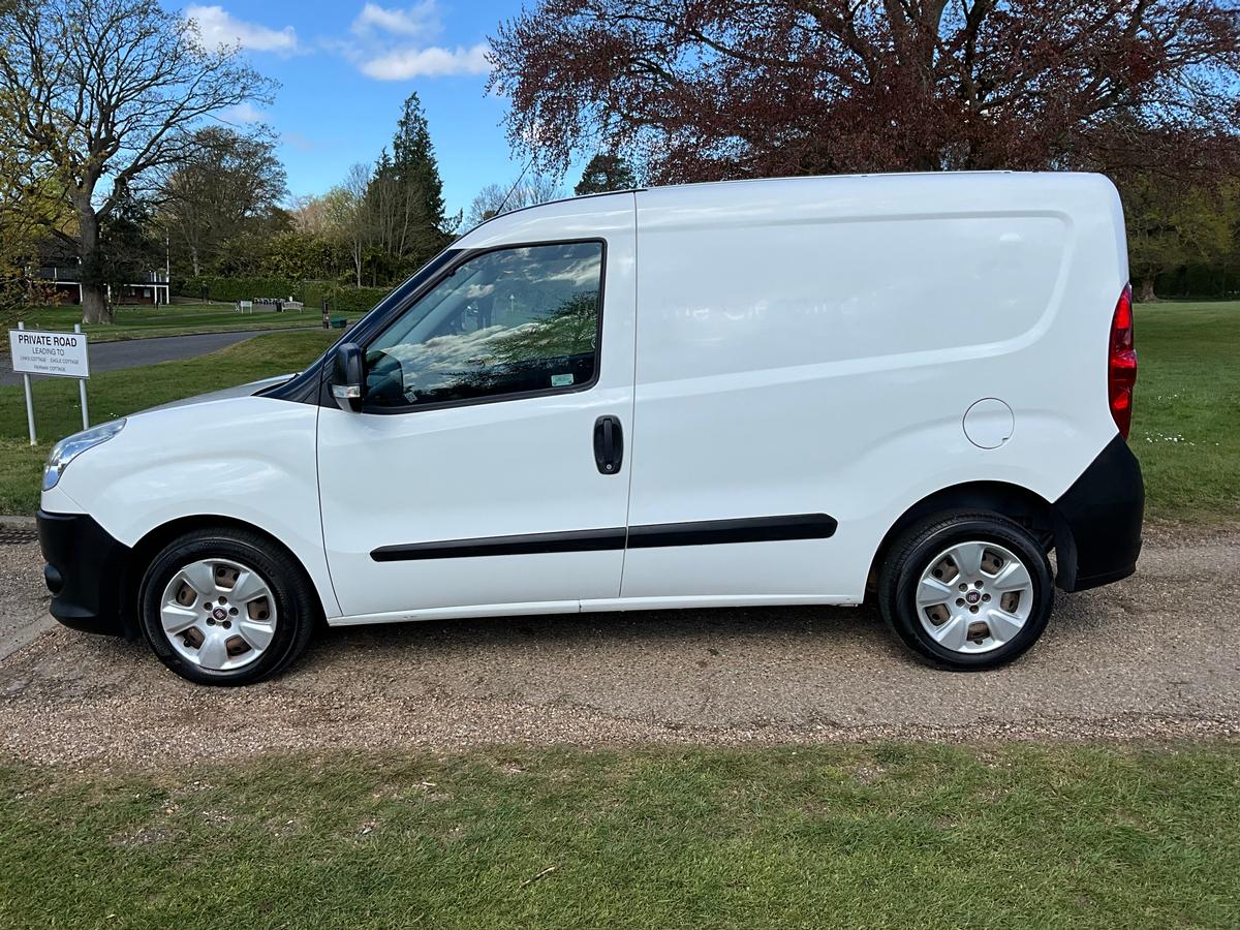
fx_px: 1039
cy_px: 465
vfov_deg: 48.2
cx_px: 620
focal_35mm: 29
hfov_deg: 61.7
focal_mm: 3
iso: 25
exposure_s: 1/1342
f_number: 1.8
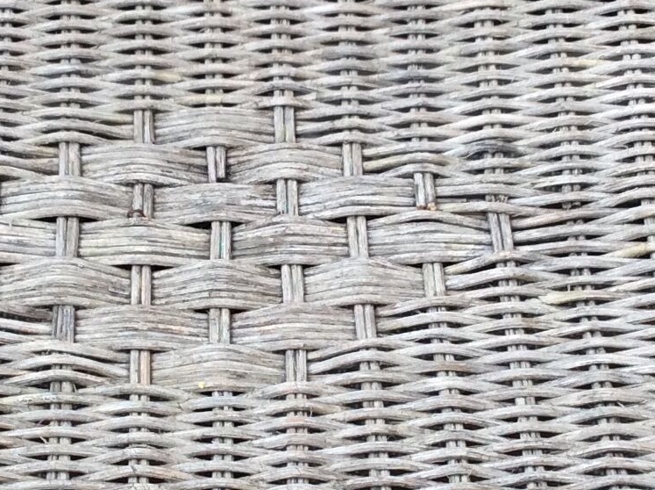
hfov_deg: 17.7
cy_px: 263
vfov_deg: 13.3
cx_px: 303
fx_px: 2097
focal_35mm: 111
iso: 32
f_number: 2.4
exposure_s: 1/150
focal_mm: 3.3
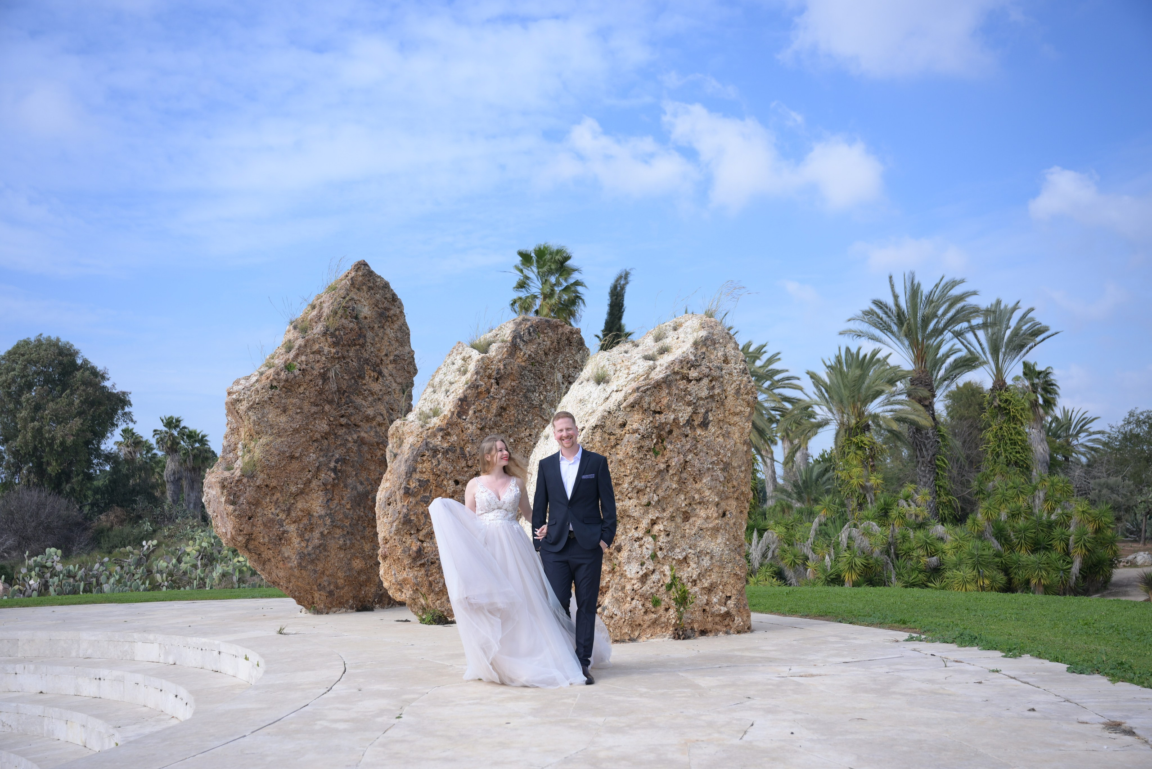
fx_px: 1056
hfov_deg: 57.2
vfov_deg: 40.0
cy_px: 384
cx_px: 576
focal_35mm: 33
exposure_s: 1/1600
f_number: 3.5
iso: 125
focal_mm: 33
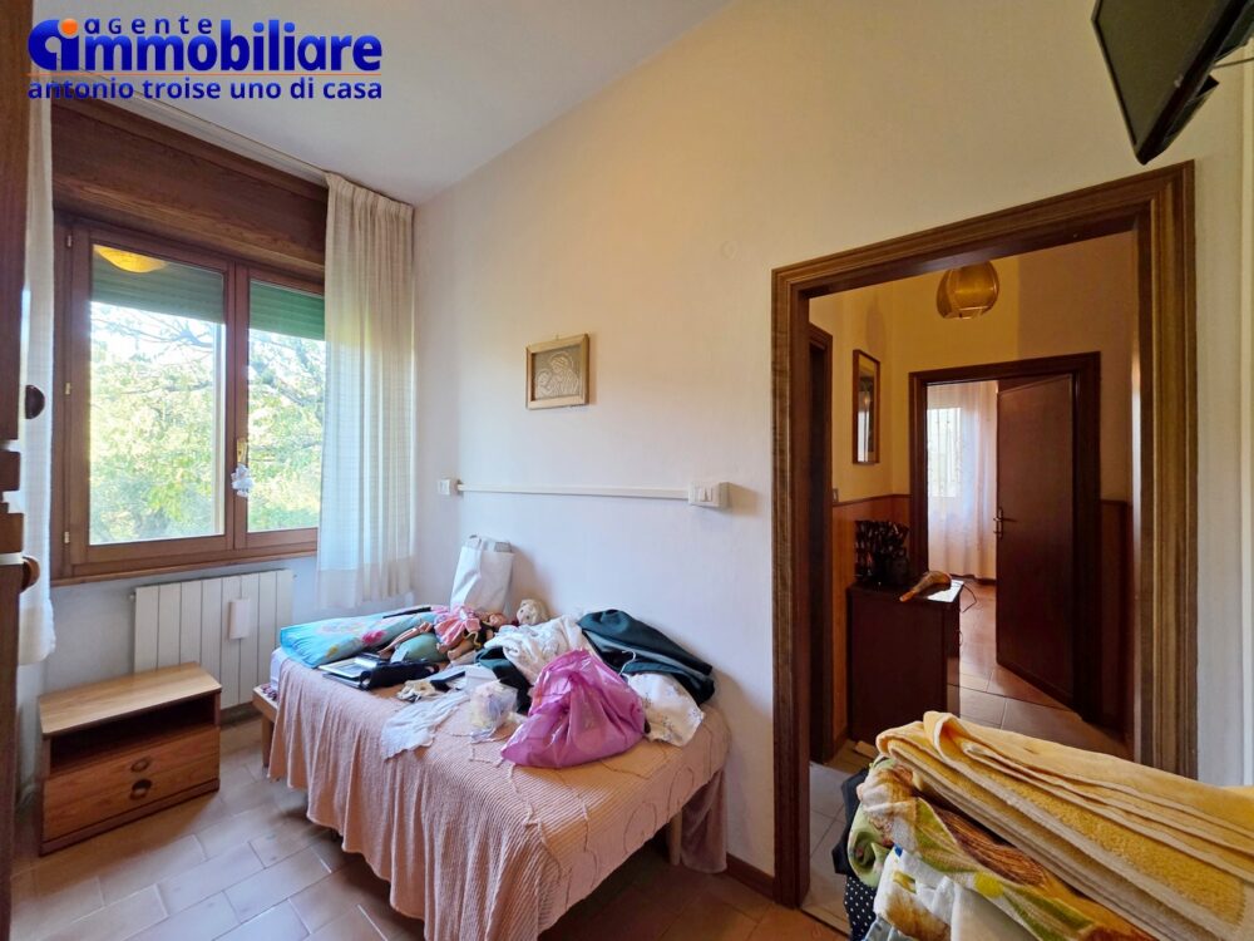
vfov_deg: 89.9
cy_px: 470
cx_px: 627
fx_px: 471
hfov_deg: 106.2
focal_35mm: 13
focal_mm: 2.2
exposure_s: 1/50
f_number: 1.9
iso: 320
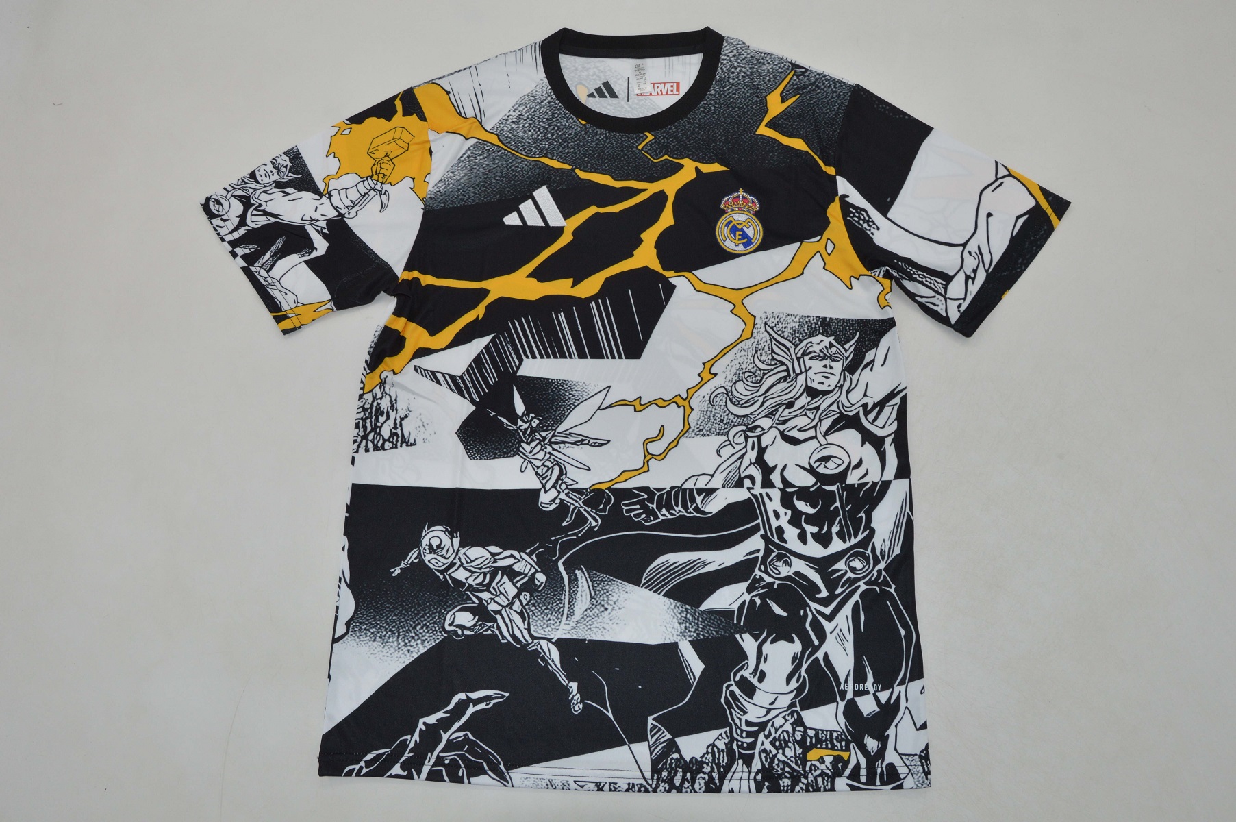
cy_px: 411
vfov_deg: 41.6
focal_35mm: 32
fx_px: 1080
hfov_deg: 59.5
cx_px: 618
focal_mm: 21
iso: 400
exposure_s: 1/200
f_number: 10
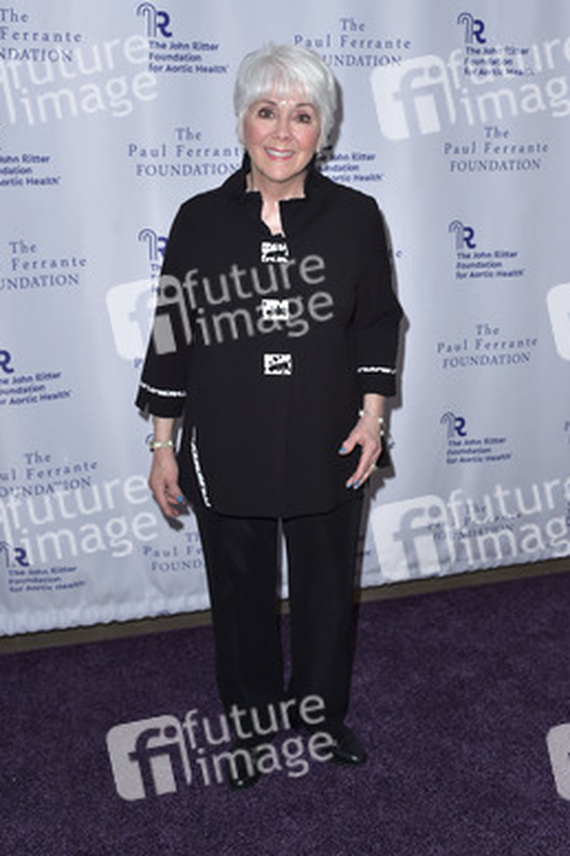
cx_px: 285
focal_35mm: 35
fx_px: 832
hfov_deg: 37.8
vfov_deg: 54.4
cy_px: 418
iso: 400
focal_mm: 34
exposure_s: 1/250
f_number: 6.3
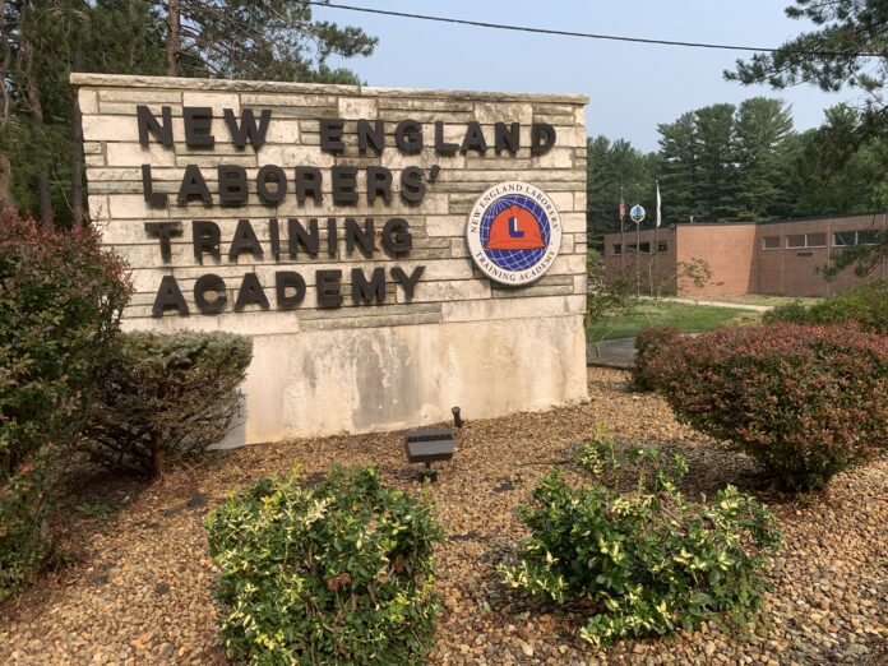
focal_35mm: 26
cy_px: 333
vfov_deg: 53.1
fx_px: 667
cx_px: 444
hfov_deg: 67.3
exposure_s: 1/1536
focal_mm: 4.25
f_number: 1.8
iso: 25
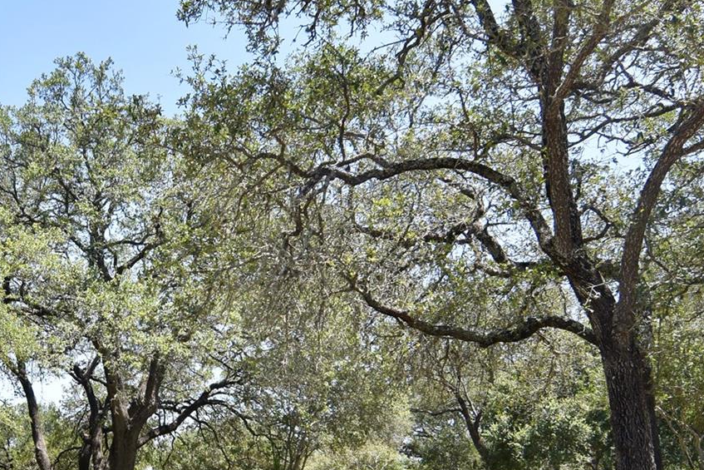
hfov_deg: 33.7
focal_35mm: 58
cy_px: 420
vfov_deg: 22.8
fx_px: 1134
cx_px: 167
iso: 200
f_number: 8
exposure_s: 1/250
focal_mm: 16
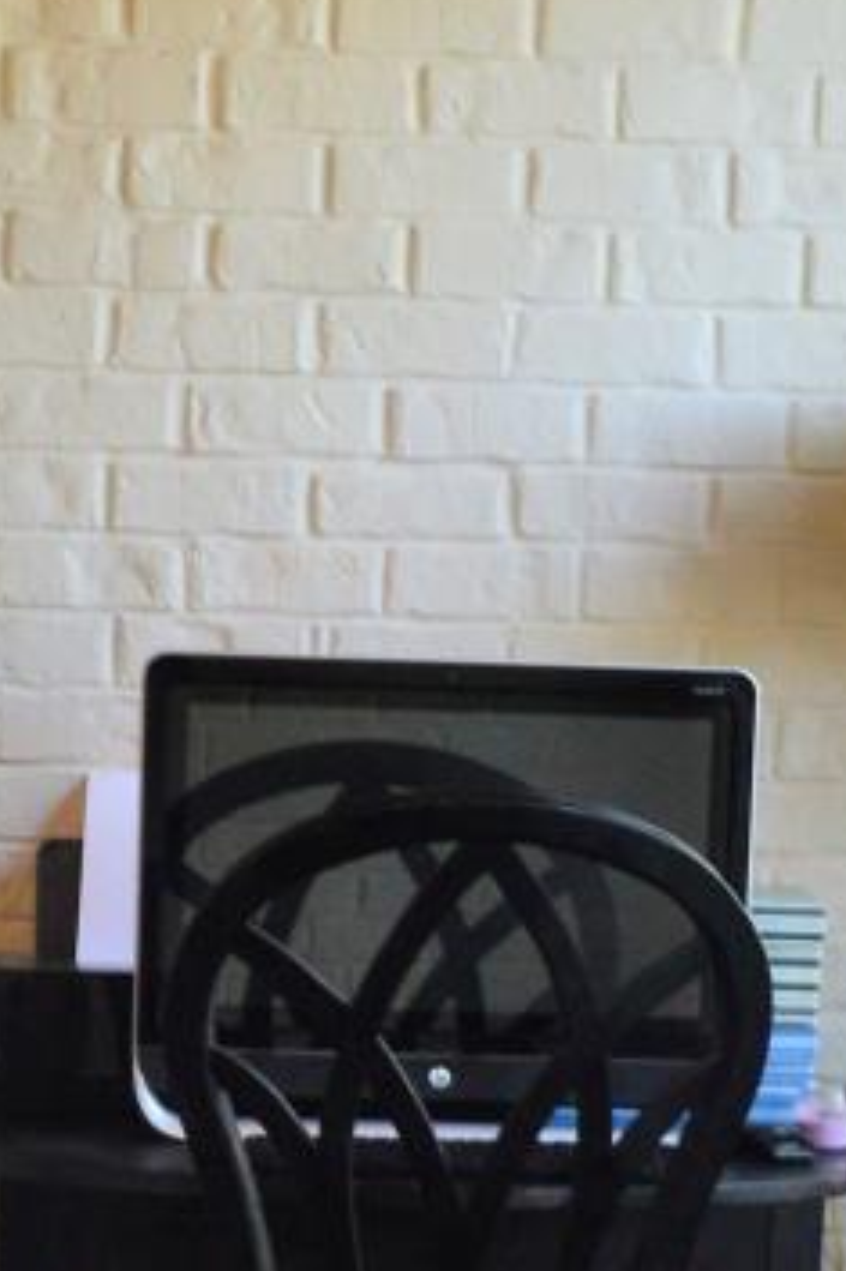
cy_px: 1732
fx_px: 5398
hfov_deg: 9.0
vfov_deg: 12.9
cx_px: 412
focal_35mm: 153
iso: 400
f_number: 6.3
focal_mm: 18
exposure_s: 1/15
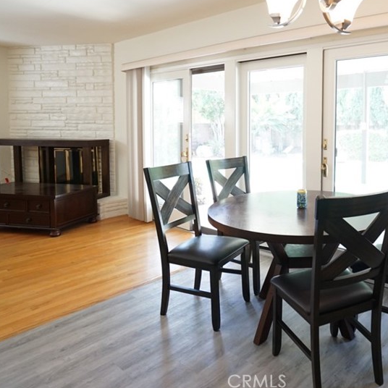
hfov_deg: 56.8
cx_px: 306
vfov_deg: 60.1
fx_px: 330
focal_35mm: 26
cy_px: 144
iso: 800
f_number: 4
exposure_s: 1/60
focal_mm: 16
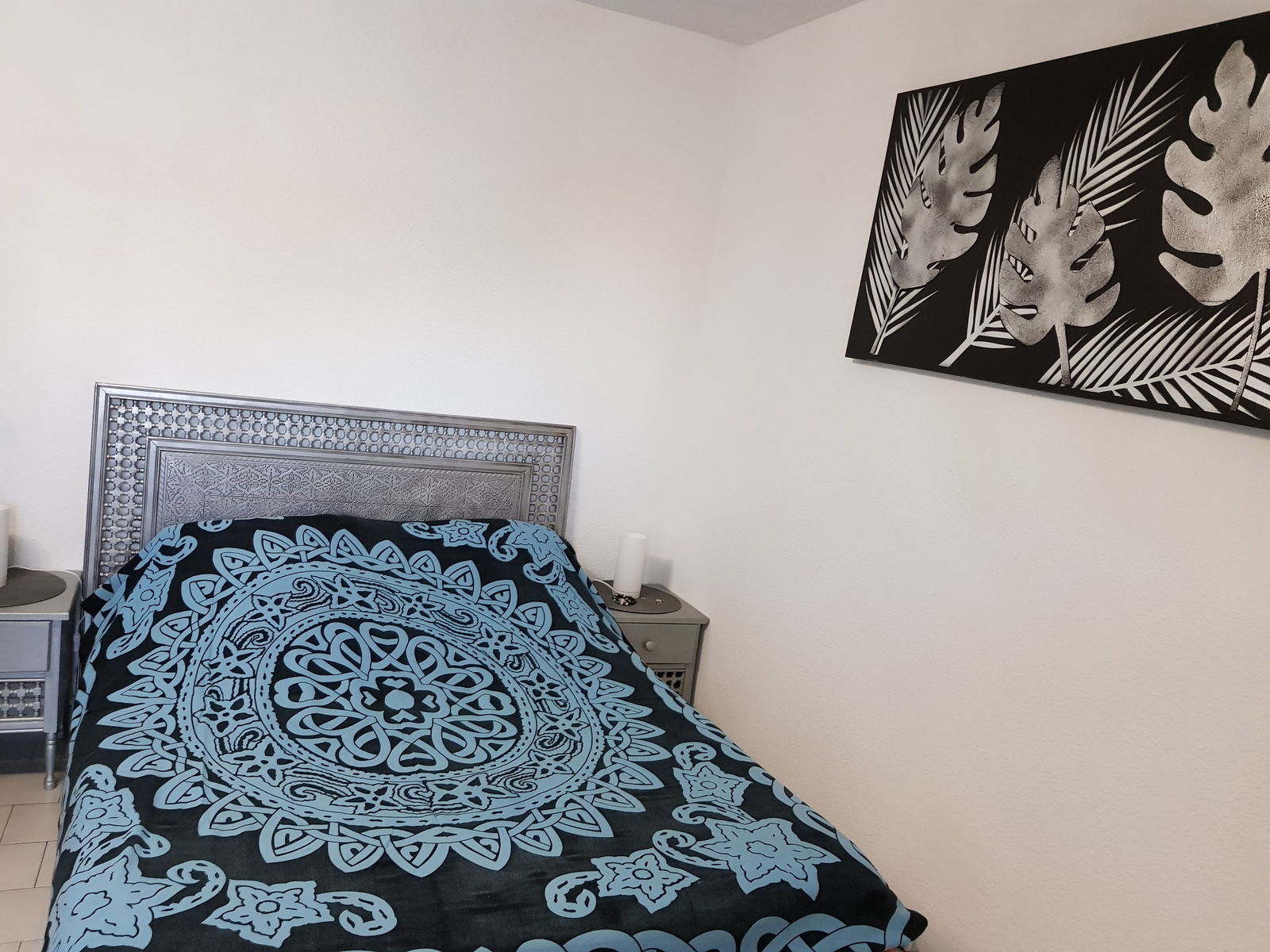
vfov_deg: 53.1
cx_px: 635
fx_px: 954
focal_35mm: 26
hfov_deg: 67.3
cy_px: 476
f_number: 1.7
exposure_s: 1/18
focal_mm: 4.2
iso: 200
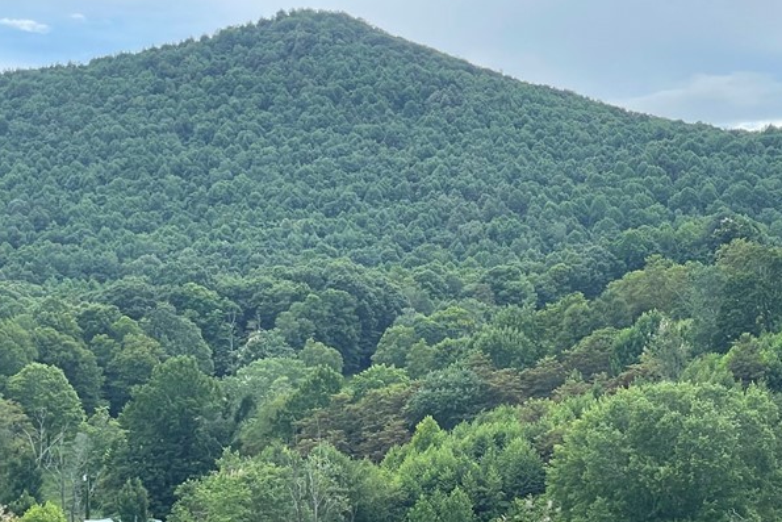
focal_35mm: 93
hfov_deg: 21.7
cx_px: 566
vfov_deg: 14.6
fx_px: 2021
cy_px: 459
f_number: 2
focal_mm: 6
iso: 25
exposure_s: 1/282
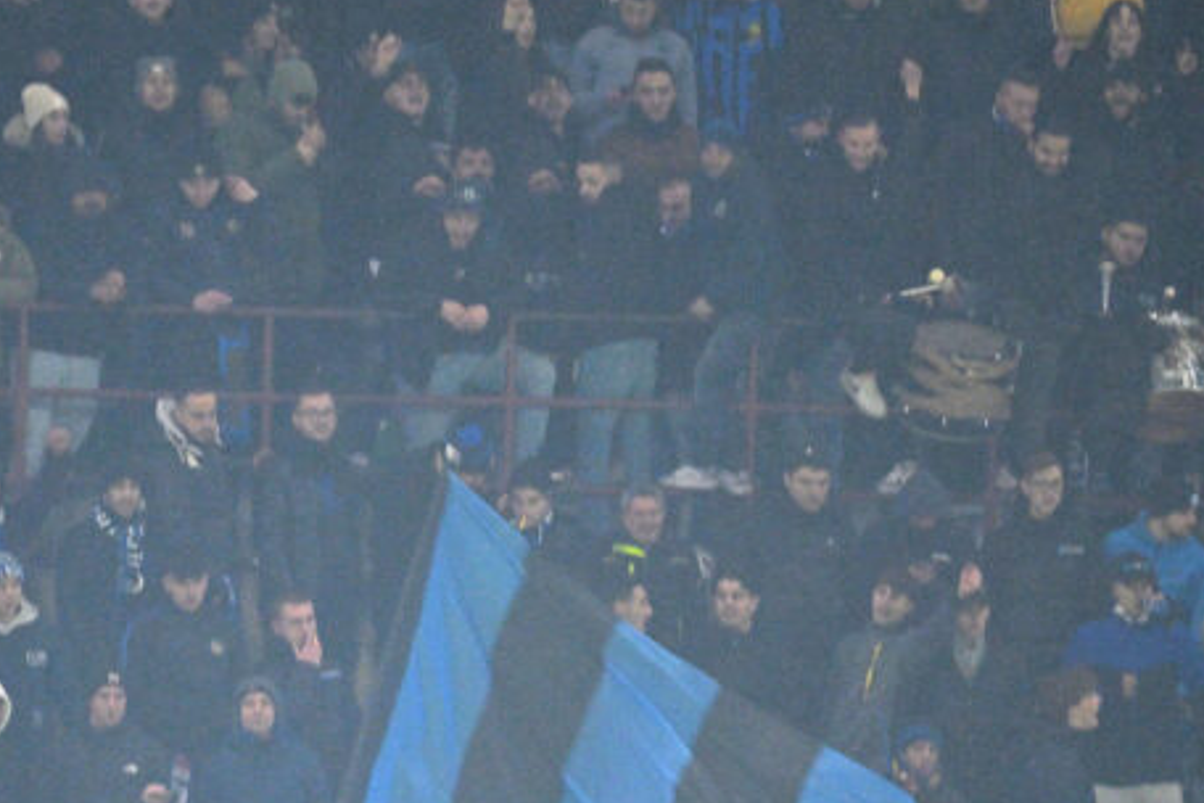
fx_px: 45080
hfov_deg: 1.5
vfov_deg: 1.0
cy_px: 868
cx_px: 317
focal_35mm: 1348
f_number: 6.3
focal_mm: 600
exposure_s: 1/100
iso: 1600
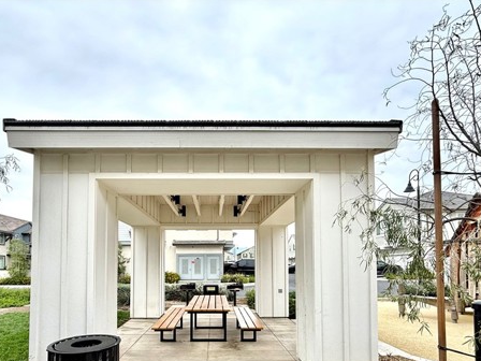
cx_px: 218
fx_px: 278
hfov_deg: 81.5
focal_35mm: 20
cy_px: 256
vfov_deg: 63.3
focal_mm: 2.22
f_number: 2.2
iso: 64
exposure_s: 1/461
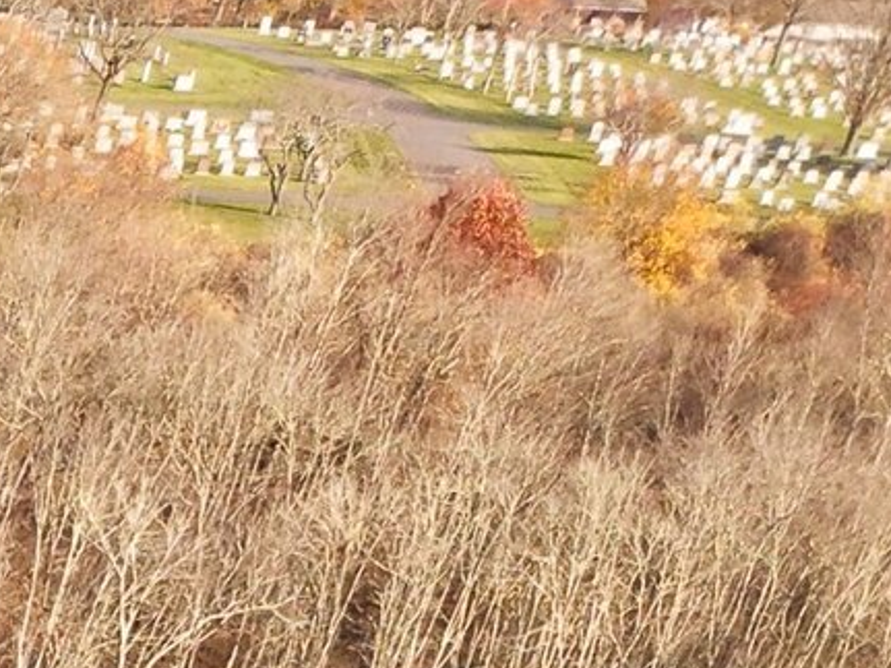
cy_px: 2242
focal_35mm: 171
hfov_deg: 9.0
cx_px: -1912
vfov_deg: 7.3
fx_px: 4400
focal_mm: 8.7
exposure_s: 1/1600
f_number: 1.8
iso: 100
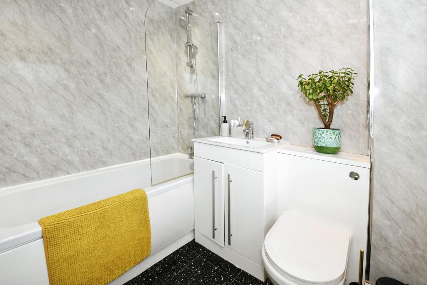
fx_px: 178
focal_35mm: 15
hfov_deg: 100.4
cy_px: 142
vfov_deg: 77.3
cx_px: 214
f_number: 7.1
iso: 800
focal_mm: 10
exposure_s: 1/60
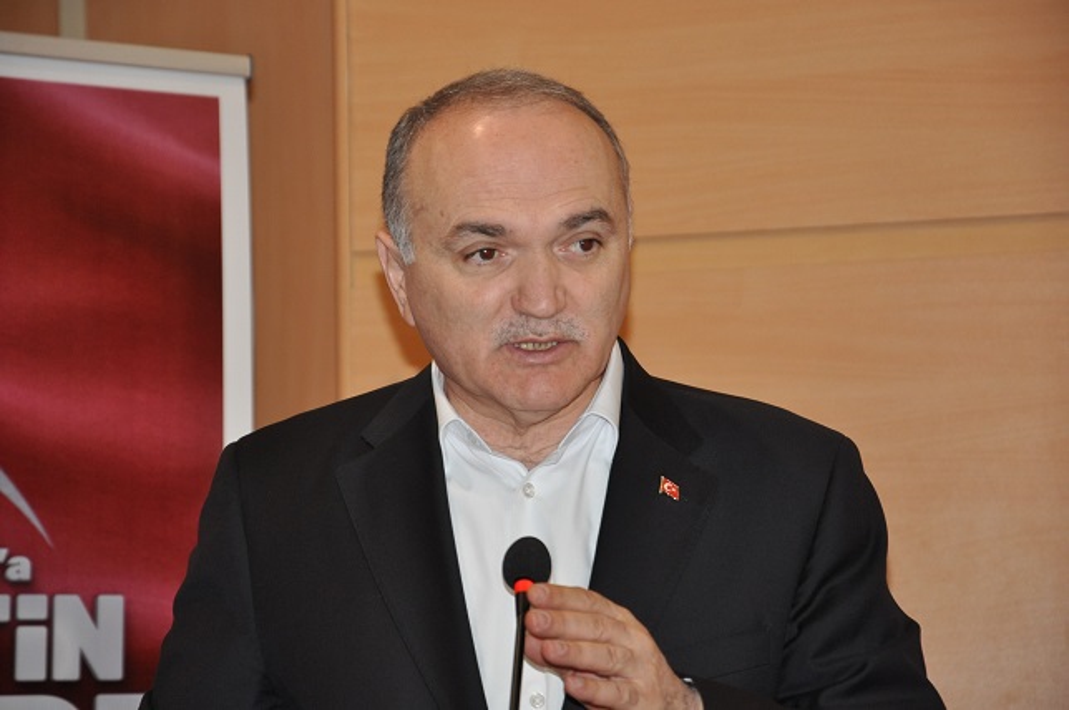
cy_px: 355
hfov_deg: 13.1
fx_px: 4672
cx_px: 534
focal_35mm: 158
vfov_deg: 8.7
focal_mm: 105
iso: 800
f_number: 5.6
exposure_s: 1/60
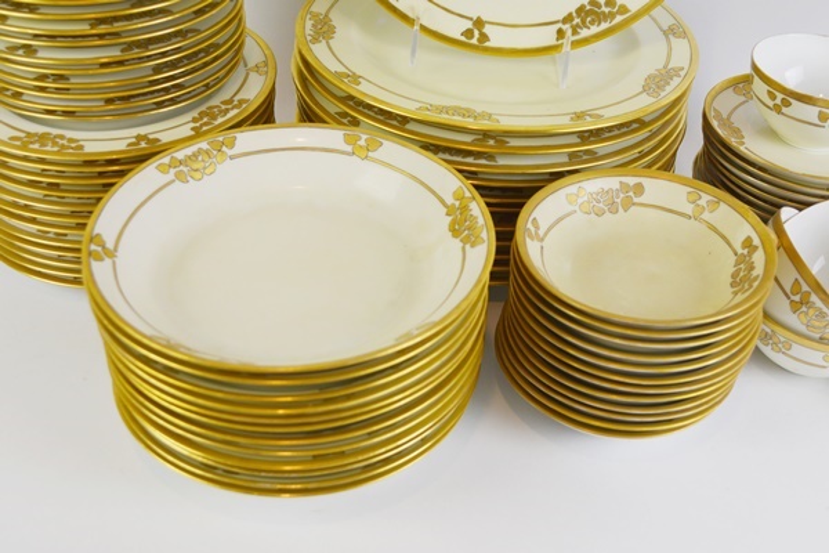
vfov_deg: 34.2
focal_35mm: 39
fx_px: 898
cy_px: 276
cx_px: 414
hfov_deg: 49.6
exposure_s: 1/125
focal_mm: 26
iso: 220
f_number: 5.6
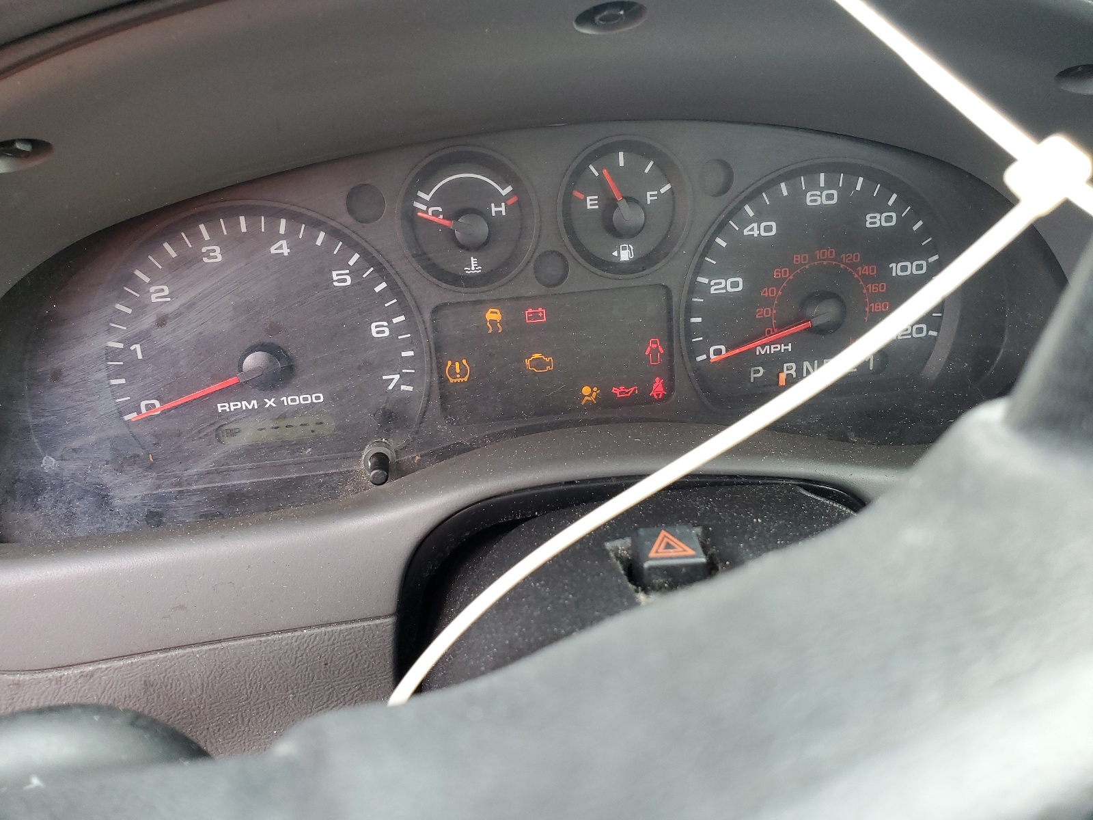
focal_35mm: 26
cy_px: 410
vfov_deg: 53.1
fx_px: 821
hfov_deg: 67.3
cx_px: 546
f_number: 1.5
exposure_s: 1/60.2
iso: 119
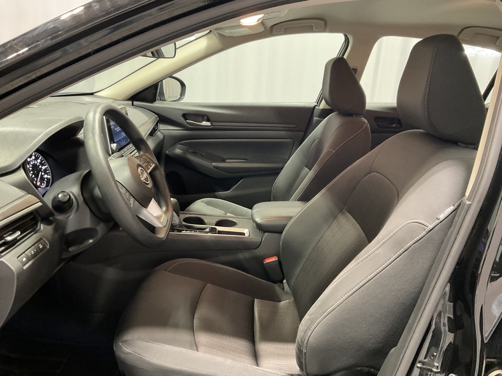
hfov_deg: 61.7
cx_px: 251
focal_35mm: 29
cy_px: 188
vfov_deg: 48.2
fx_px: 421
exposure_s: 1/33
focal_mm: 3
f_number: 1.8
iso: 320
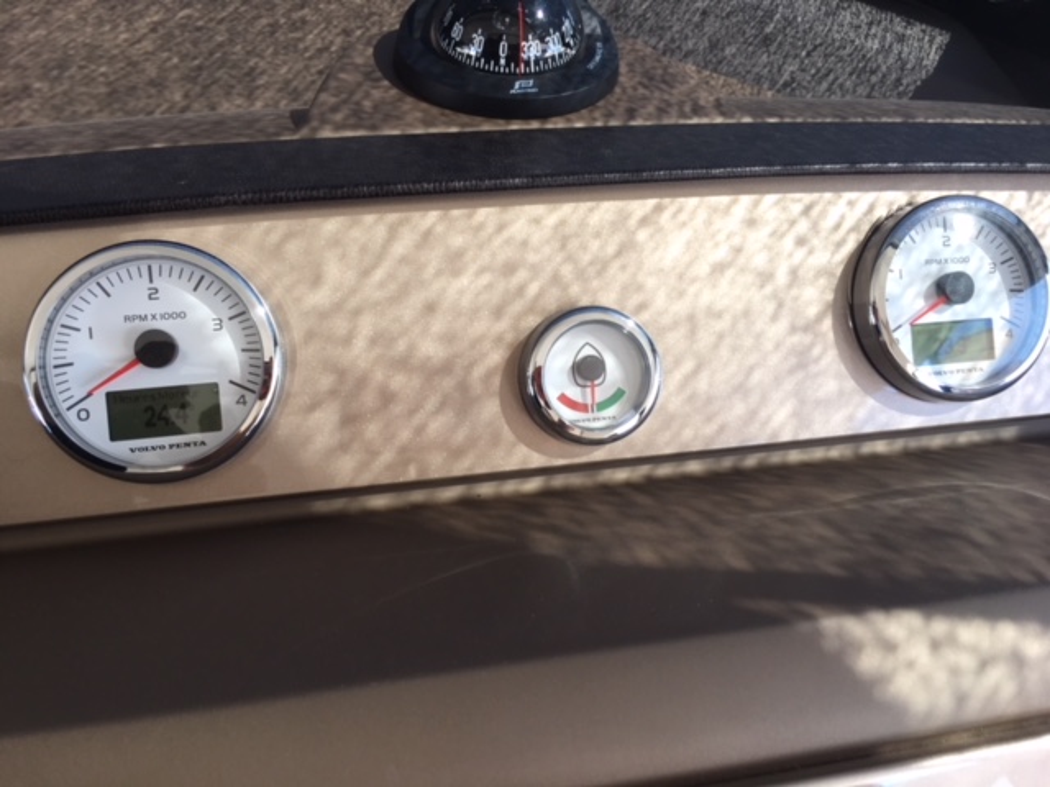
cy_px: 394
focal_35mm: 29
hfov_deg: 61.7
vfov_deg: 48.2
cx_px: 525
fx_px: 880
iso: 25
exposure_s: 1/60
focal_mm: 4.15
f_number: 2.2
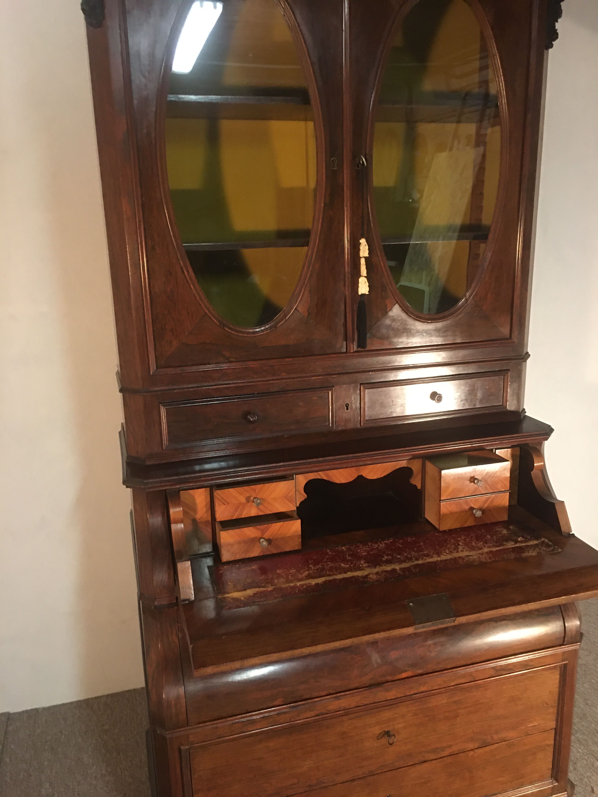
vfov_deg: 61.7
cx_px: 299
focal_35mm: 29
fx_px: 668
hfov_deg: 48.2
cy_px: 398
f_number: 2.2
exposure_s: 1/10
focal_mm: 4.15
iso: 80
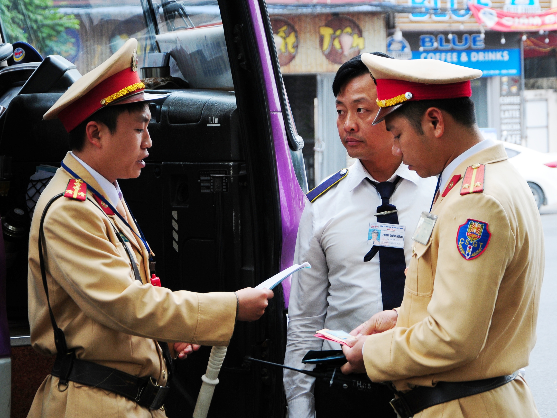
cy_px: 208
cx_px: 281
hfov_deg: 20.6
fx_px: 1529
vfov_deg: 15.6
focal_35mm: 95
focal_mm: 58
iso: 400
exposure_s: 1/200
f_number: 5.6
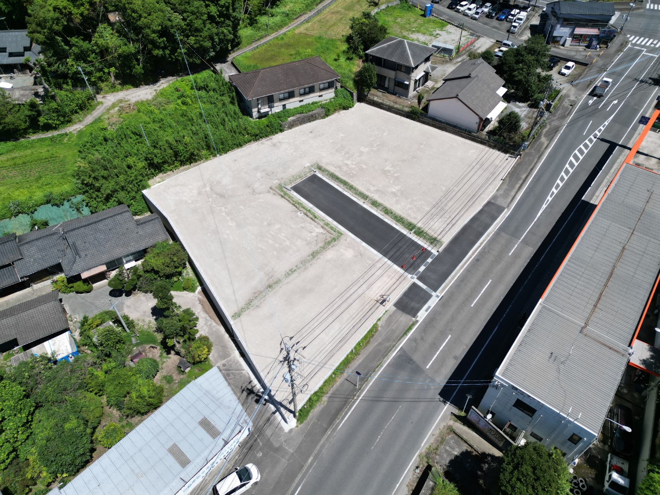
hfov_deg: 71.6
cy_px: 248
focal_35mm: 24
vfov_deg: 56.8
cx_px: 330
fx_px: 458
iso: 130
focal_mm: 6.72
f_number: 1.7
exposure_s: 1/4000
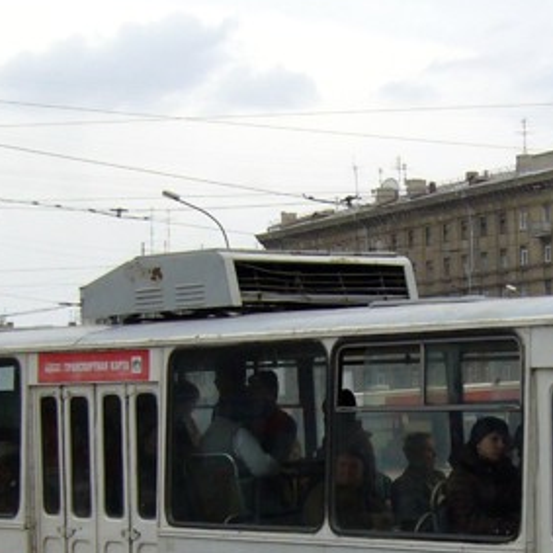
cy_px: 444
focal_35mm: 112
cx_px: 395
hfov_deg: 15.5
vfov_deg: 15.5
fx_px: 2024
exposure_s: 1/250
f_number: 2.8
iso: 80
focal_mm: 5.8
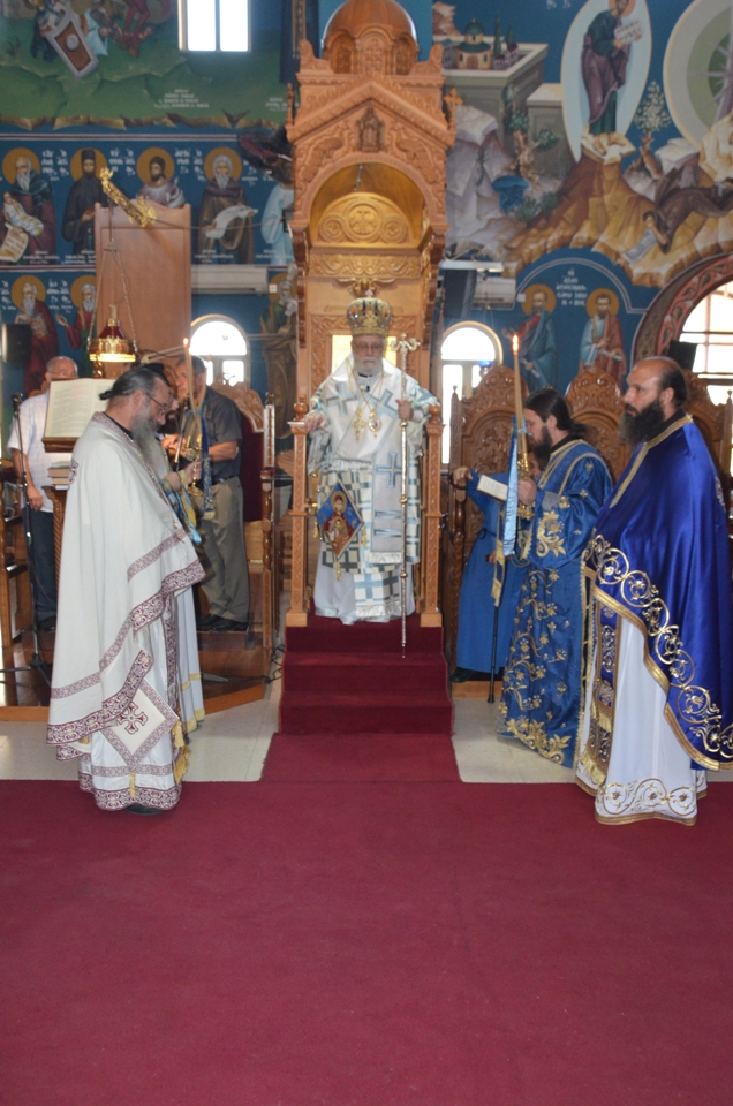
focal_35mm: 32
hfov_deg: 41.5
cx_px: 366
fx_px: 966
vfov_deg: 59.6
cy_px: 553
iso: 2000
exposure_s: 1/60
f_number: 6.3
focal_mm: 21
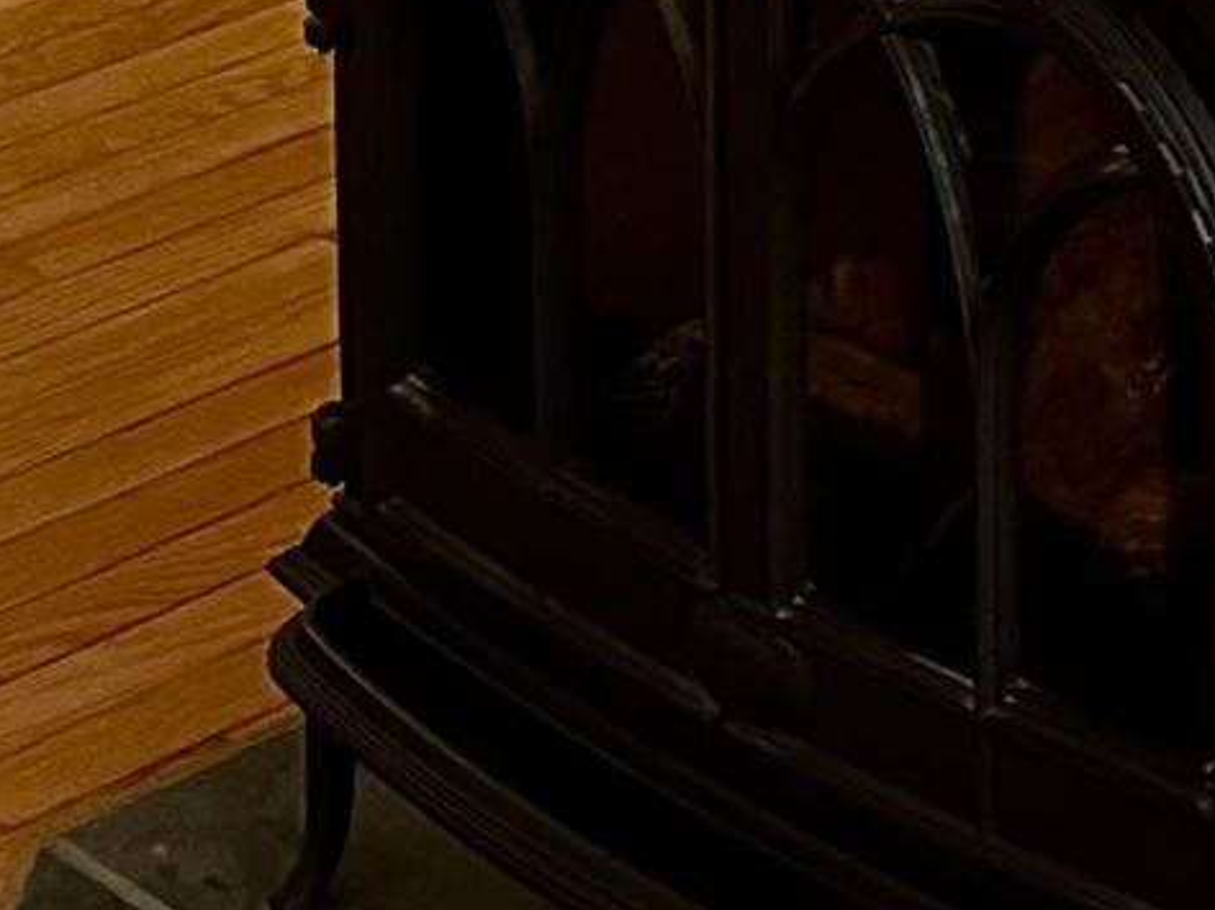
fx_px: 5471
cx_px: 1536
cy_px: -1308
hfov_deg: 12.3
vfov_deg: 8.6
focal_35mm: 156
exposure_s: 1/60
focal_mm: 6.86
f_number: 1.78
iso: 640
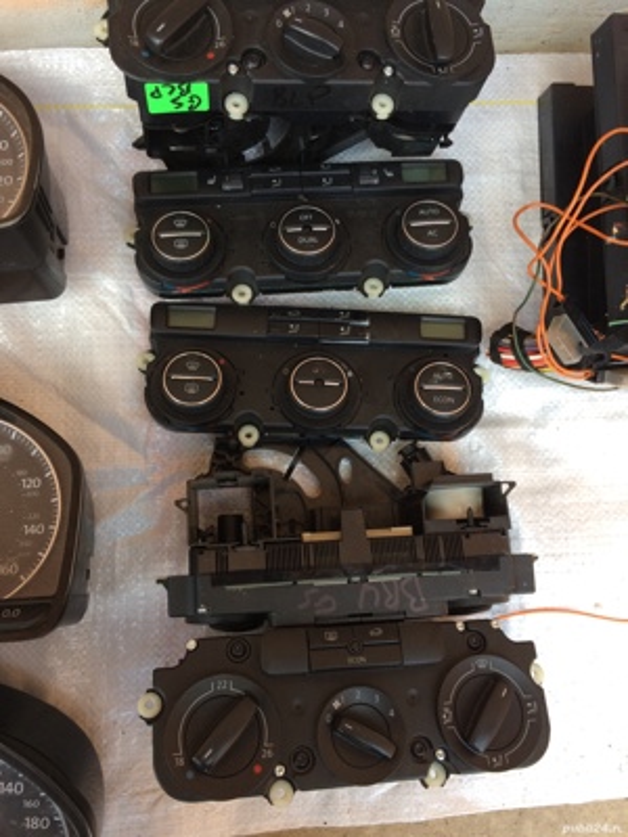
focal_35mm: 29
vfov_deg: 61.7
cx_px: 314
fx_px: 701
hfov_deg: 48.2
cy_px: 418
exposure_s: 1/100
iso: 40
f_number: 2.2
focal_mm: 4.15
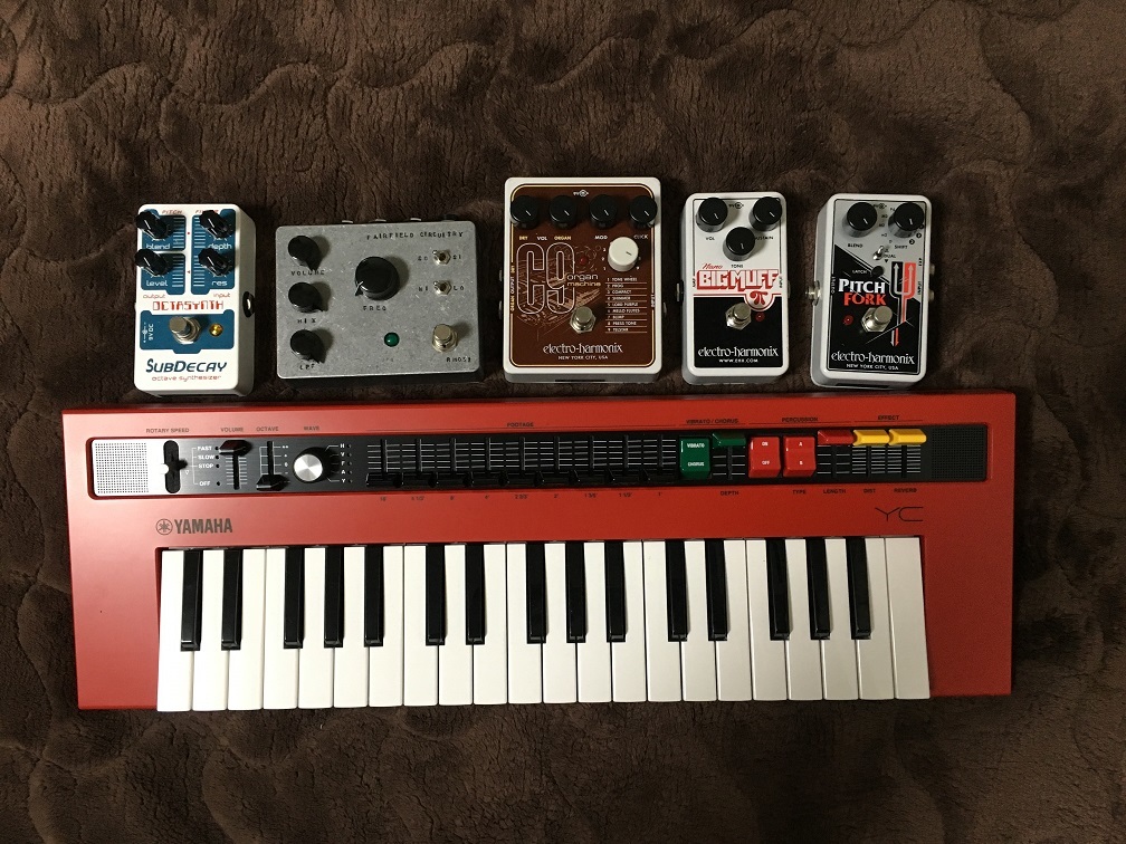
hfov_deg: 61.7
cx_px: 563
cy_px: 422
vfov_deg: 48.2
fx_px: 943
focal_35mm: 29
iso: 160
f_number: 2.2
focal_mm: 4.15
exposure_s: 1/30
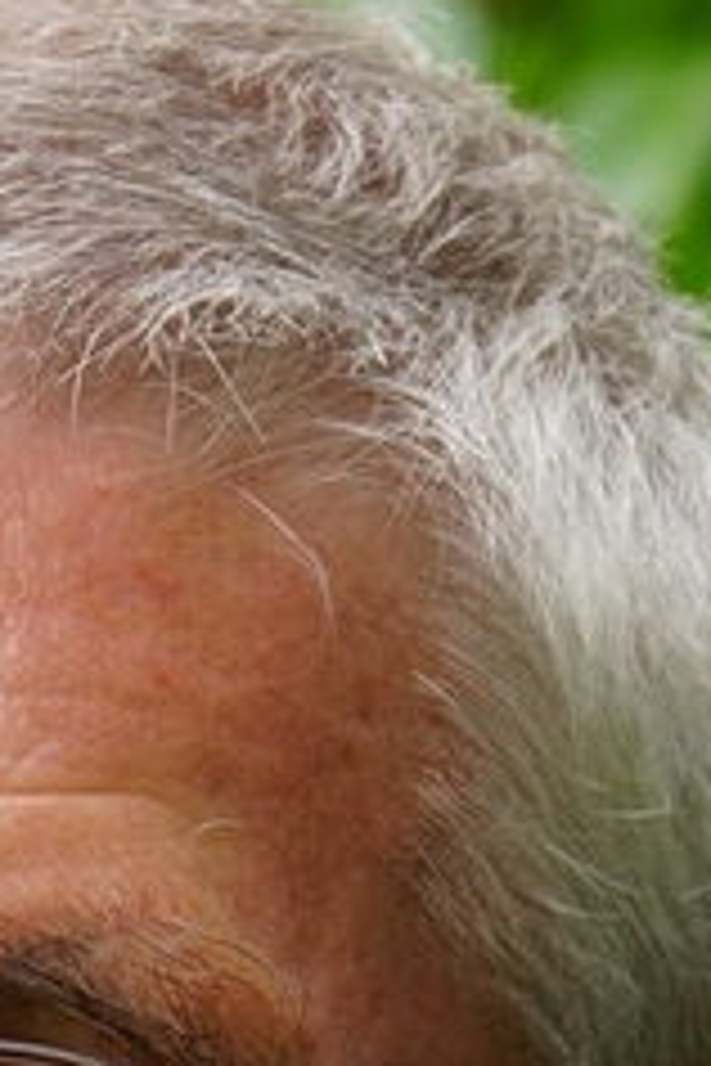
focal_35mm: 552
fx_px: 16352
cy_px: 1246
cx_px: -38
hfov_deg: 2.5
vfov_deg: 3.7
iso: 100
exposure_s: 1/200
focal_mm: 68
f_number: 5
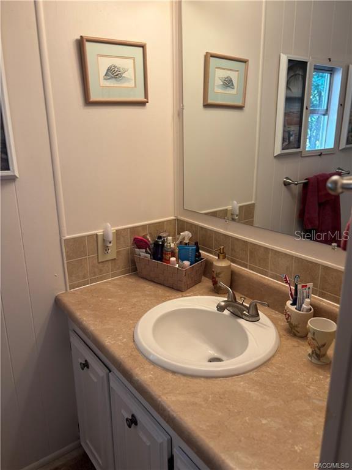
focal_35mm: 26
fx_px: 353
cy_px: 235
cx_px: 176
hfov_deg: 53.1
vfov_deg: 67.3
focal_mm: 5.96
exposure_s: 1/60
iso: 64
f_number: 1.6
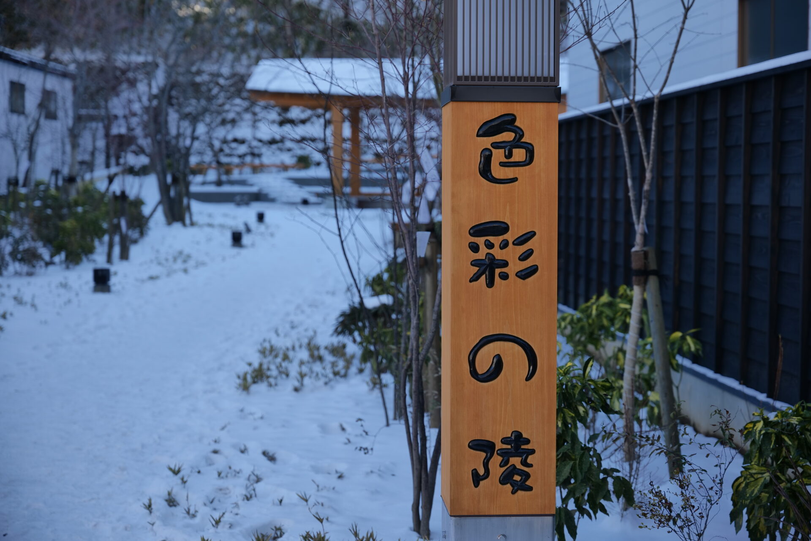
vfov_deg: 19.5
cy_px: 270
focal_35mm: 70
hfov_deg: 28.8
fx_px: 1577
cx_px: 406
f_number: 3.5
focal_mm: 70
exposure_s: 1/320
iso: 100
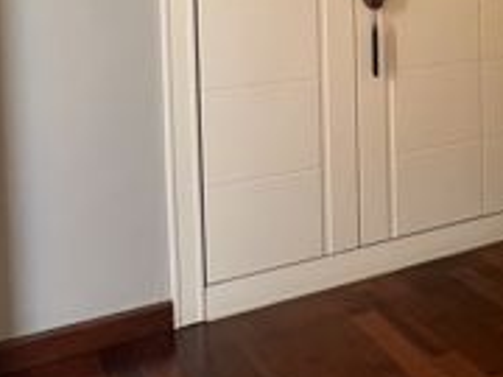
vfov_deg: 26.8
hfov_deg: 32.4
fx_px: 741
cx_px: 569
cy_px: -8
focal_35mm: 51
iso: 200
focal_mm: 1.57
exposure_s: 1/99
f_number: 1.8
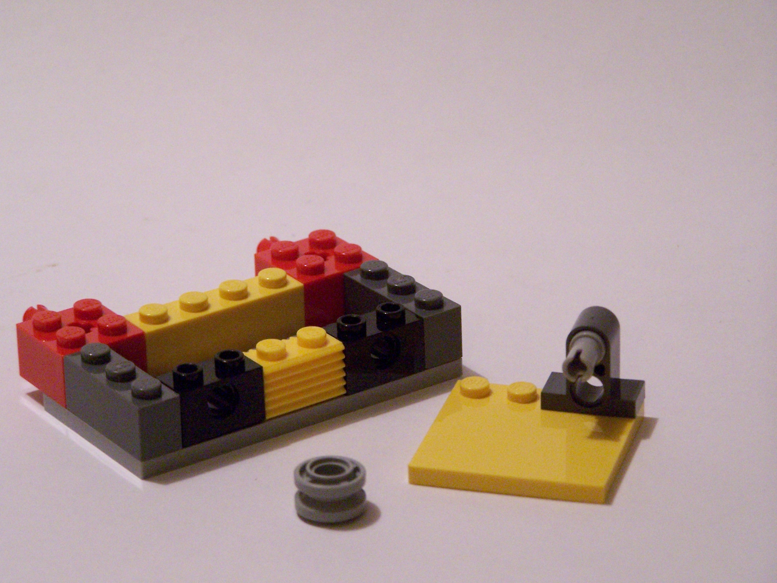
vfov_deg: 11.6
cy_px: 292
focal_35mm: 128
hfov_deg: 15.4
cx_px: 388
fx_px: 2873
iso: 400
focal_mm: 21.2
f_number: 3.2
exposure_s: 1/30
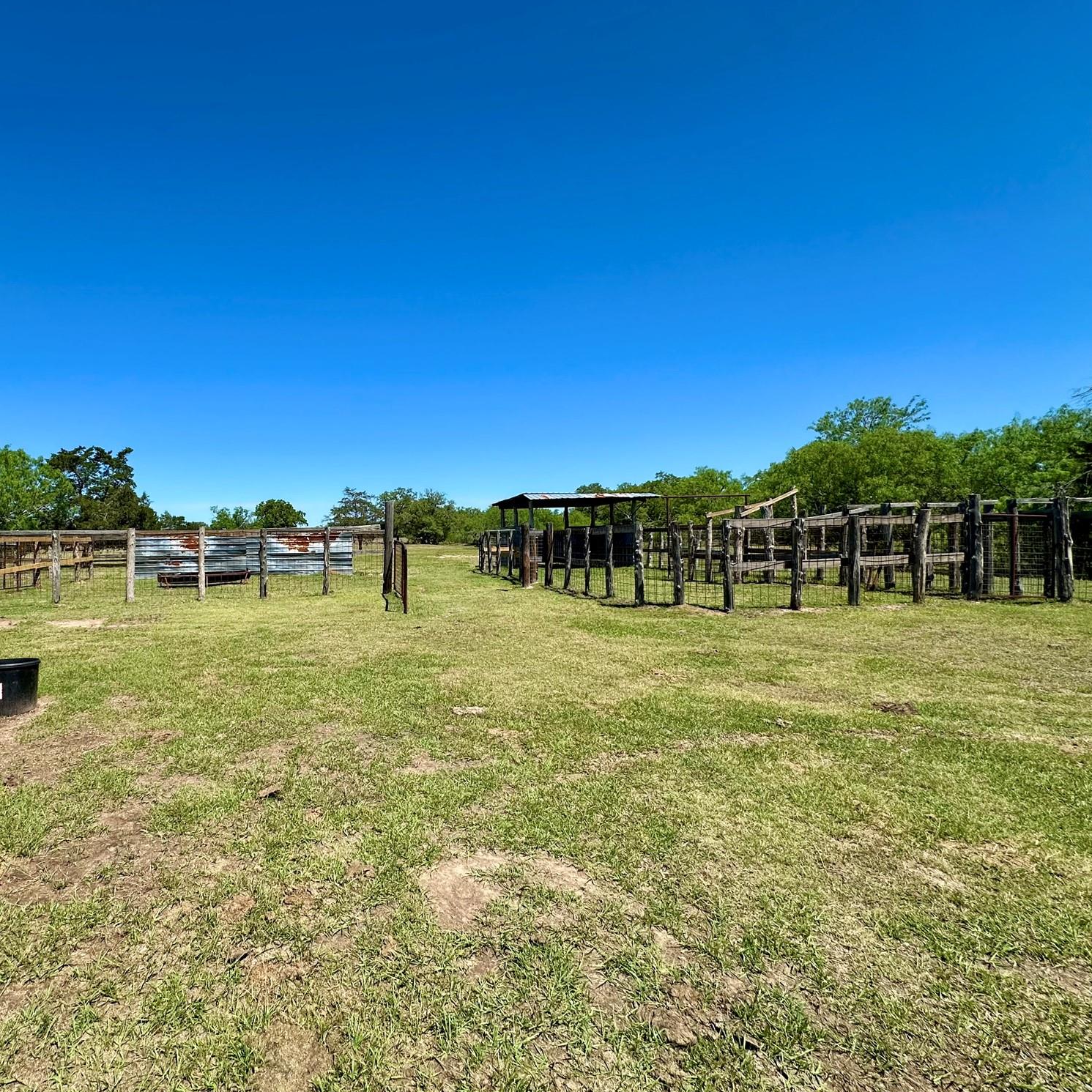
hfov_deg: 80.7
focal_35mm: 17
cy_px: 533
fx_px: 607
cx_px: 351
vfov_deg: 84.0
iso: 50
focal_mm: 2.22
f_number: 2.2
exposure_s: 1/2132
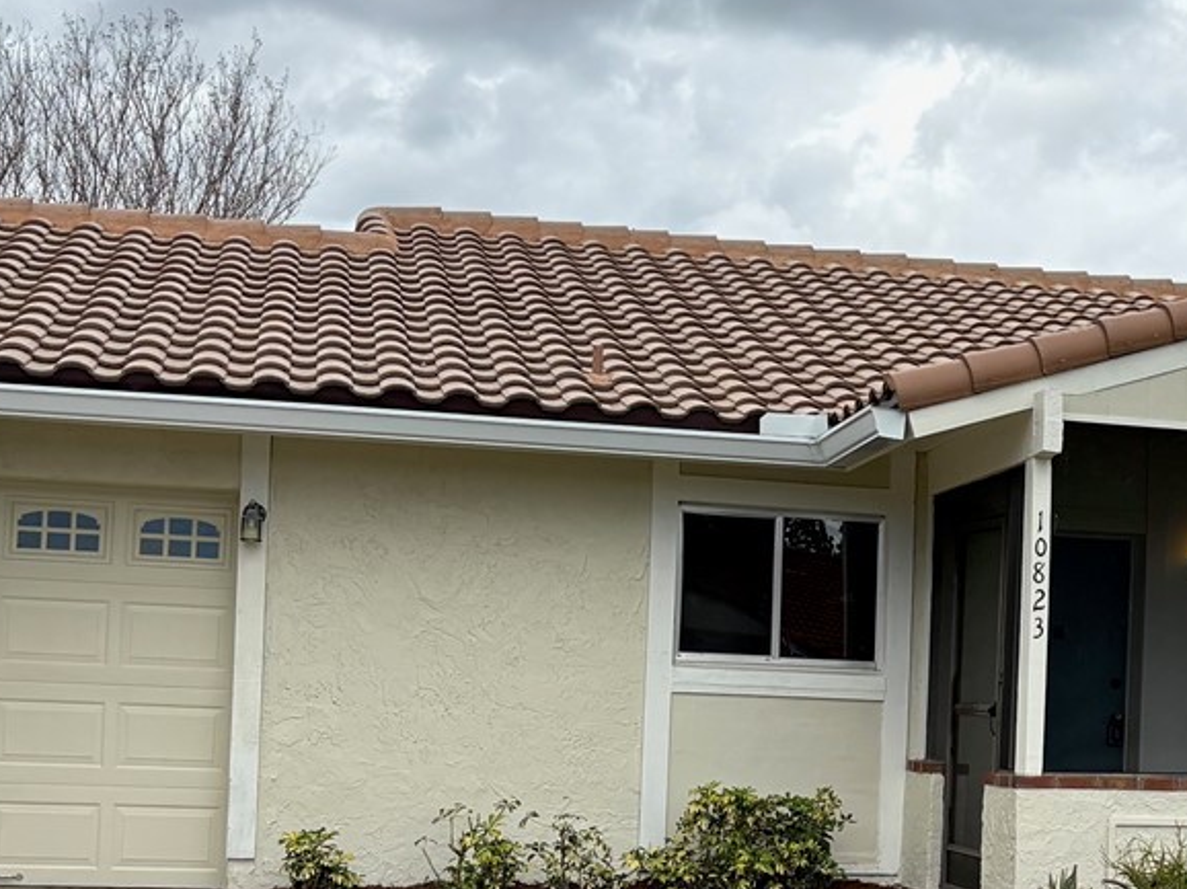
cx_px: 1086
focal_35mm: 72
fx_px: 2468
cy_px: 682
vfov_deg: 20.2
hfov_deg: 26.1
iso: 50
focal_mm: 5.96
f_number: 1.6
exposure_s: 1/2747
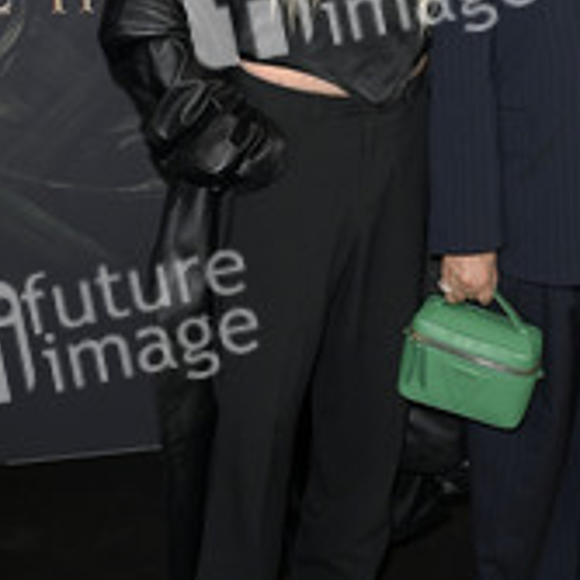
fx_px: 1346
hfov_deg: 24.0
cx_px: 458
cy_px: 160
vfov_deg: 24.1
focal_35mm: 71
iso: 800
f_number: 5.6
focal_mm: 35
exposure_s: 1/250
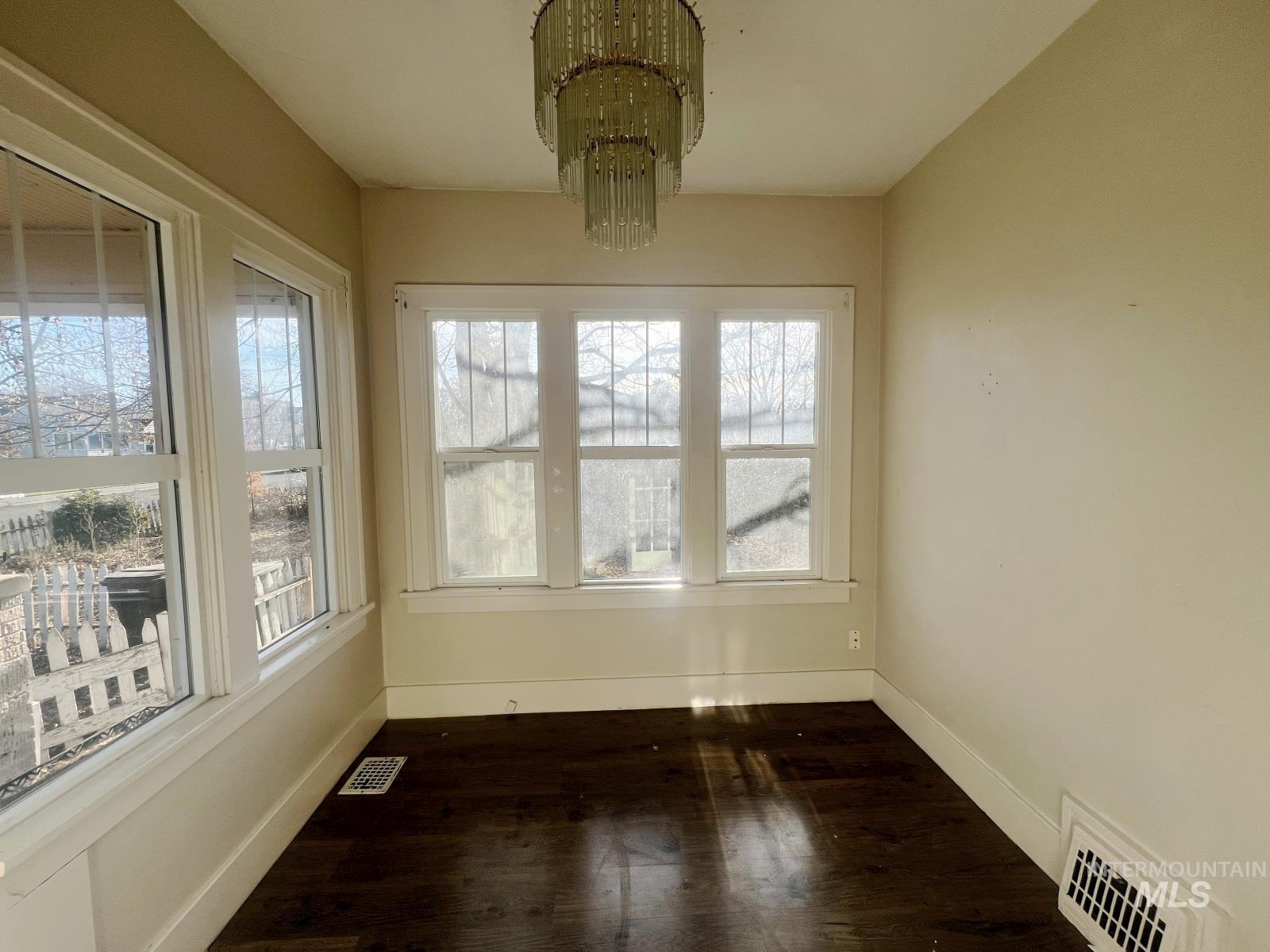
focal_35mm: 13
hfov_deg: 106.2
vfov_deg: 89.9
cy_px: 476
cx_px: 635
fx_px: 477
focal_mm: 1.57
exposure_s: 1/477
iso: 32
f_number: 1.8
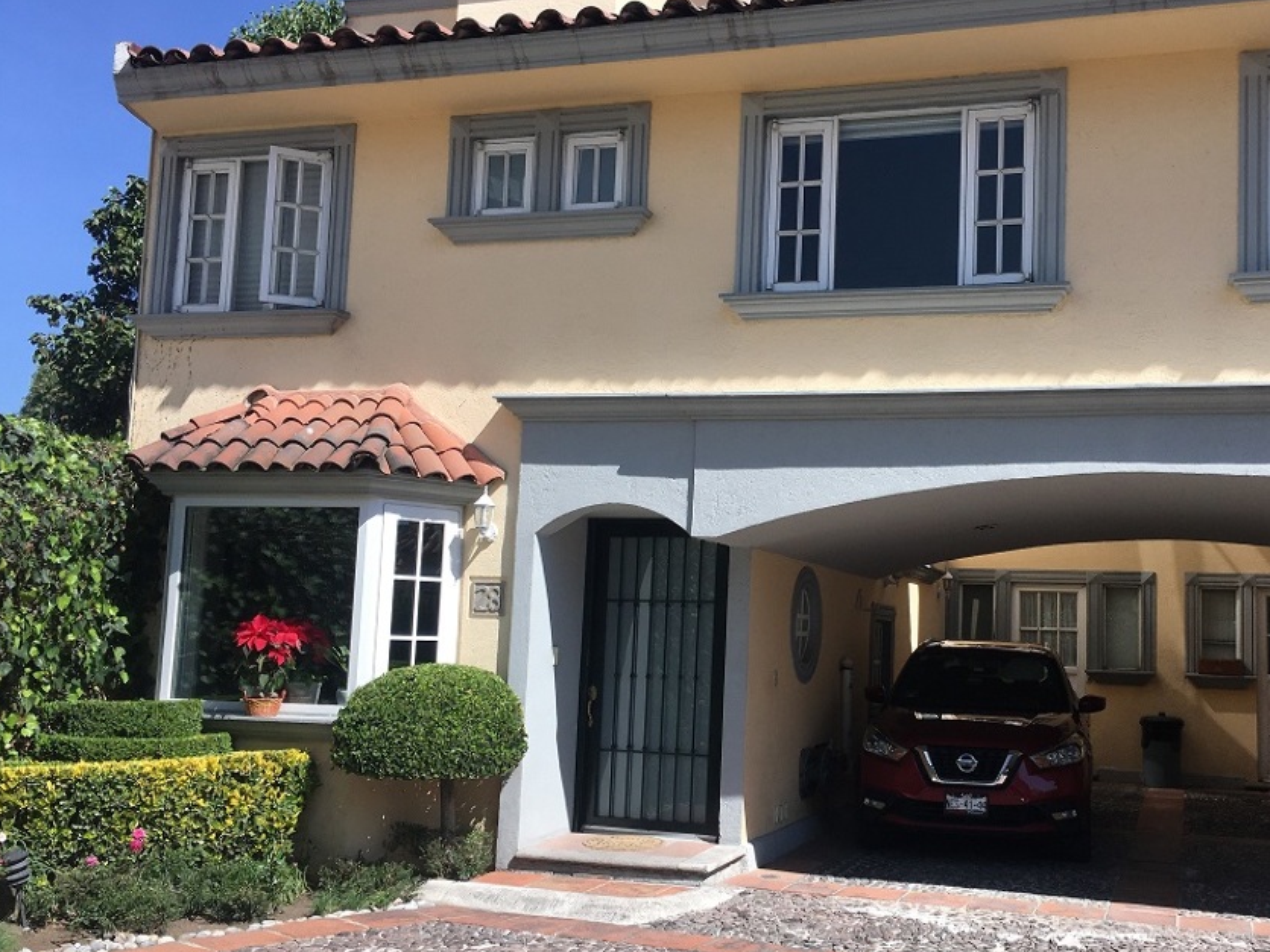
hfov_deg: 49.6
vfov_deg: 38.7
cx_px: 805
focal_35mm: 37
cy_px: 504
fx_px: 1357
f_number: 2.2
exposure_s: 1/1508
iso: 25
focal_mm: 4.15
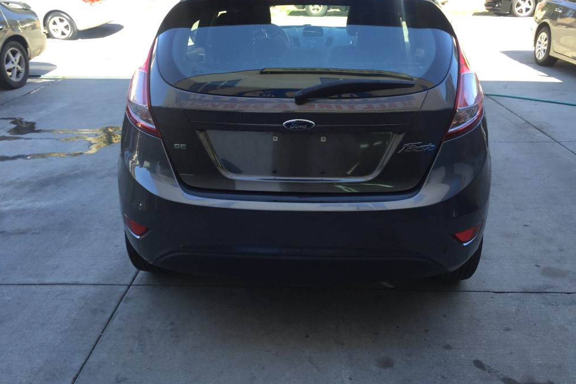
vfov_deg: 42.3
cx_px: 291
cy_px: 177
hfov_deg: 60.3
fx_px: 496
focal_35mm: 31
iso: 32
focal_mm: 4.15
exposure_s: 1/176
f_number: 2.2
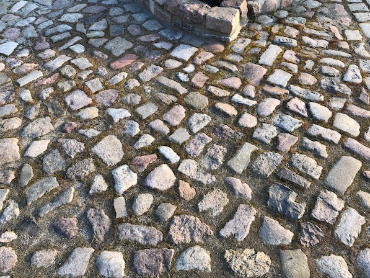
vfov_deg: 46.8
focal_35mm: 30
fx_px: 321
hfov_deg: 59.9
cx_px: 197
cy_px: 132
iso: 20
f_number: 1.8
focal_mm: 4
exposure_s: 1/436
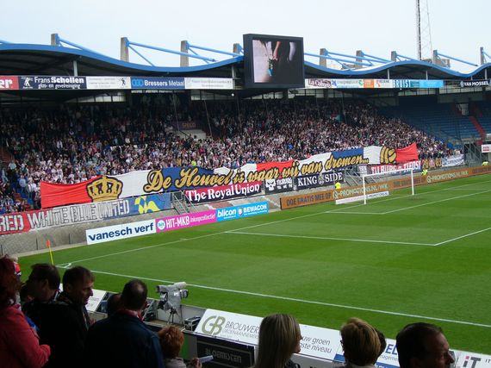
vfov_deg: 27.5
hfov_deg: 36.2
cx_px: 246
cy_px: 184
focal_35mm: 53
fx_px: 751
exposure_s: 1/250
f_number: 3.4
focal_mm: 8.8
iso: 50
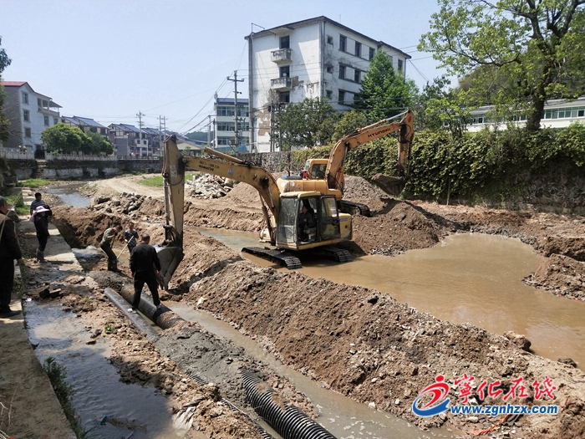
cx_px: 292
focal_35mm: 25
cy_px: 220
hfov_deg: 69.4
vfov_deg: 54.9
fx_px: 422
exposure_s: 1/1422
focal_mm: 4.28
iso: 59
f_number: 1.7
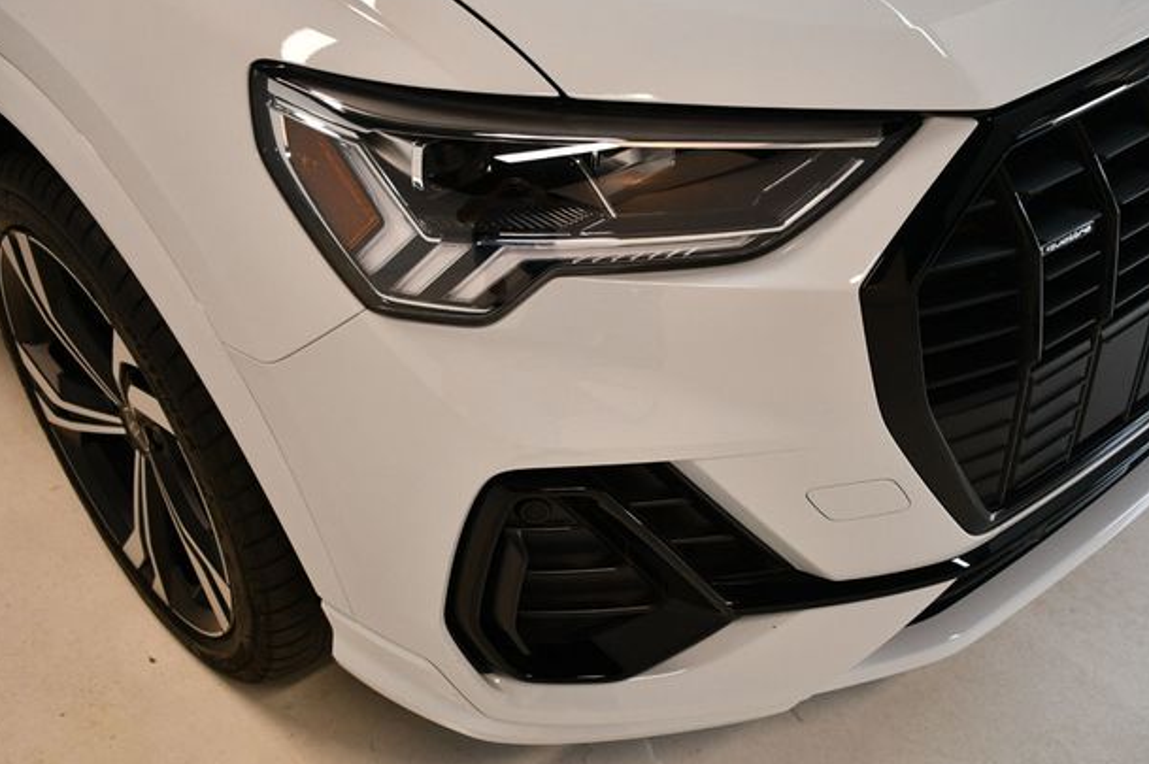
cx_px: 592
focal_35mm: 41
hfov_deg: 47.4
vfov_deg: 32.6
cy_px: 381
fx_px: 1307
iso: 800
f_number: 3.8
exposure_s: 1/125
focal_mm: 26
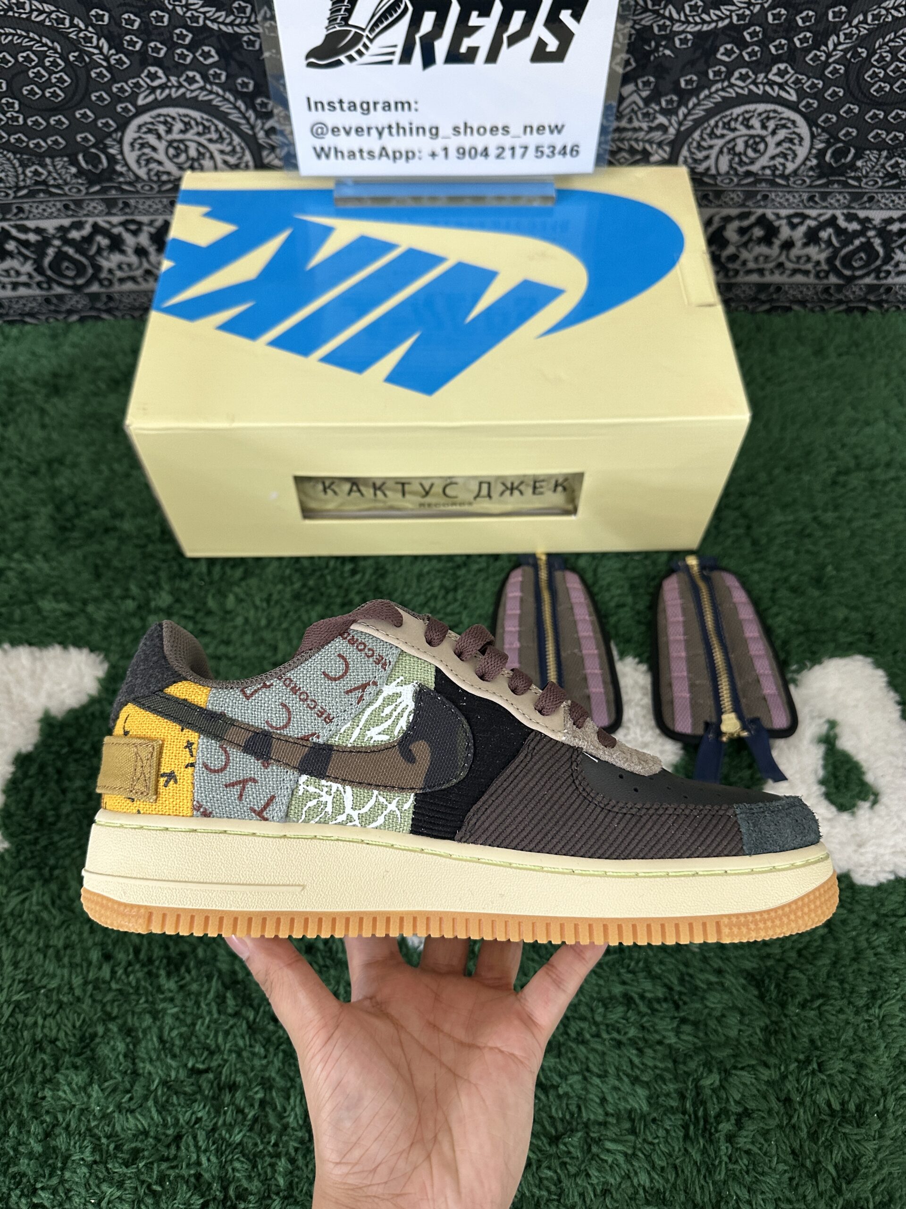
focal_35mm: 24
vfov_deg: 71.6
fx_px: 838
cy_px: 604
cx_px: 453
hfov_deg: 56.8
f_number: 1.78
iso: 320
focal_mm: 6.86
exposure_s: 1/50
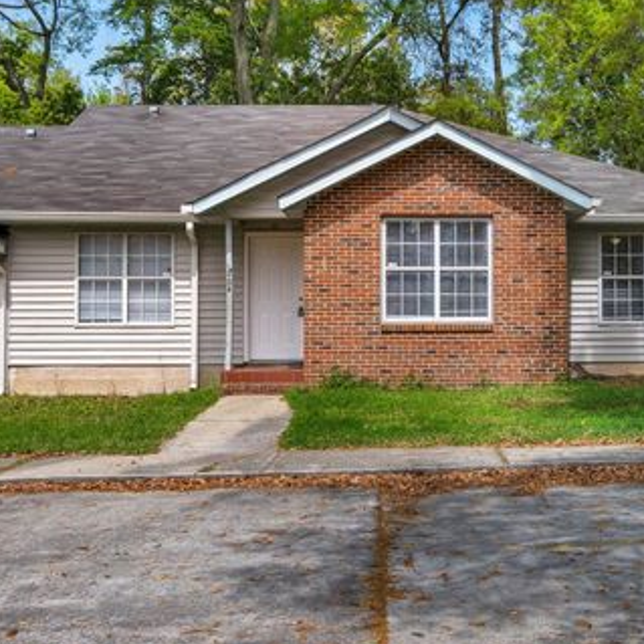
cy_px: 330
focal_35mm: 48
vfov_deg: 35.4
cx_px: 424
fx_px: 1010
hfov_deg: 35.1
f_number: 8
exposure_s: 1/1400
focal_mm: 24
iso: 250
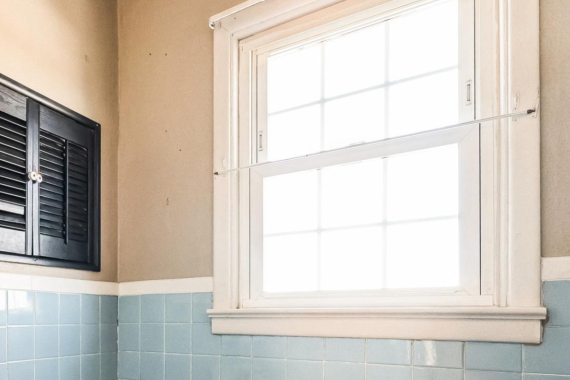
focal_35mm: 31
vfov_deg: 40.3
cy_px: 314
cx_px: 112
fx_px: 490
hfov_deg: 55.9
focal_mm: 16.5
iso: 3200
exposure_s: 1/100
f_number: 6.3
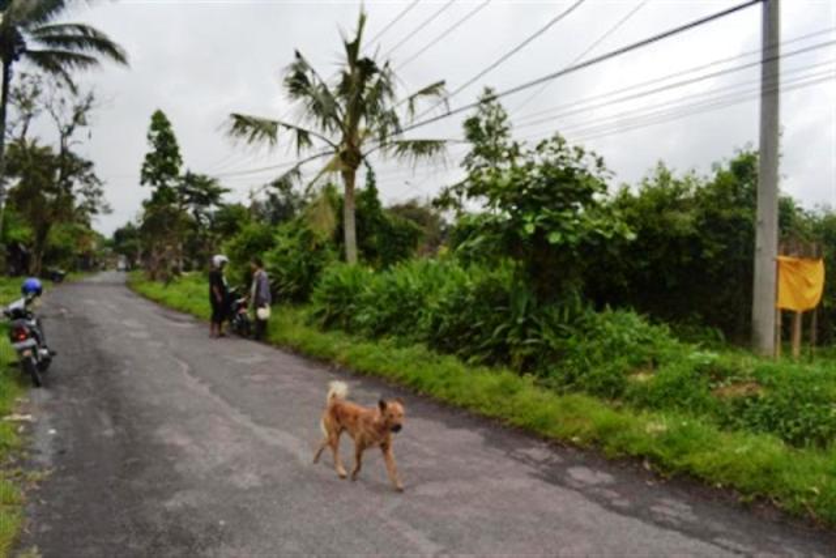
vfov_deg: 48.0
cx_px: 418
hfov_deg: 67.4
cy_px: 279
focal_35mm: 27
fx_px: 627
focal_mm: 18
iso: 100
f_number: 6.3
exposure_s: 1/200
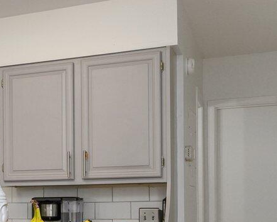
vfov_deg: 19.7
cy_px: 202
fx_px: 625
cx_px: -119
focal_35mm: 76
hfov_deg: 21.6
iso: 320
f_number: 9
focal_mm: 17.5
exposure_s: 1/30
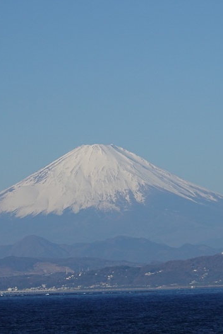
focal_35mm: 302
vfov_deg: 6.8
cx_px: 104
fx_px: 2808
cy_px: 167
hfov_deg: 4.5
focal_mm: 72
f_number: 11
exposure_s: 1/250
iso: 400
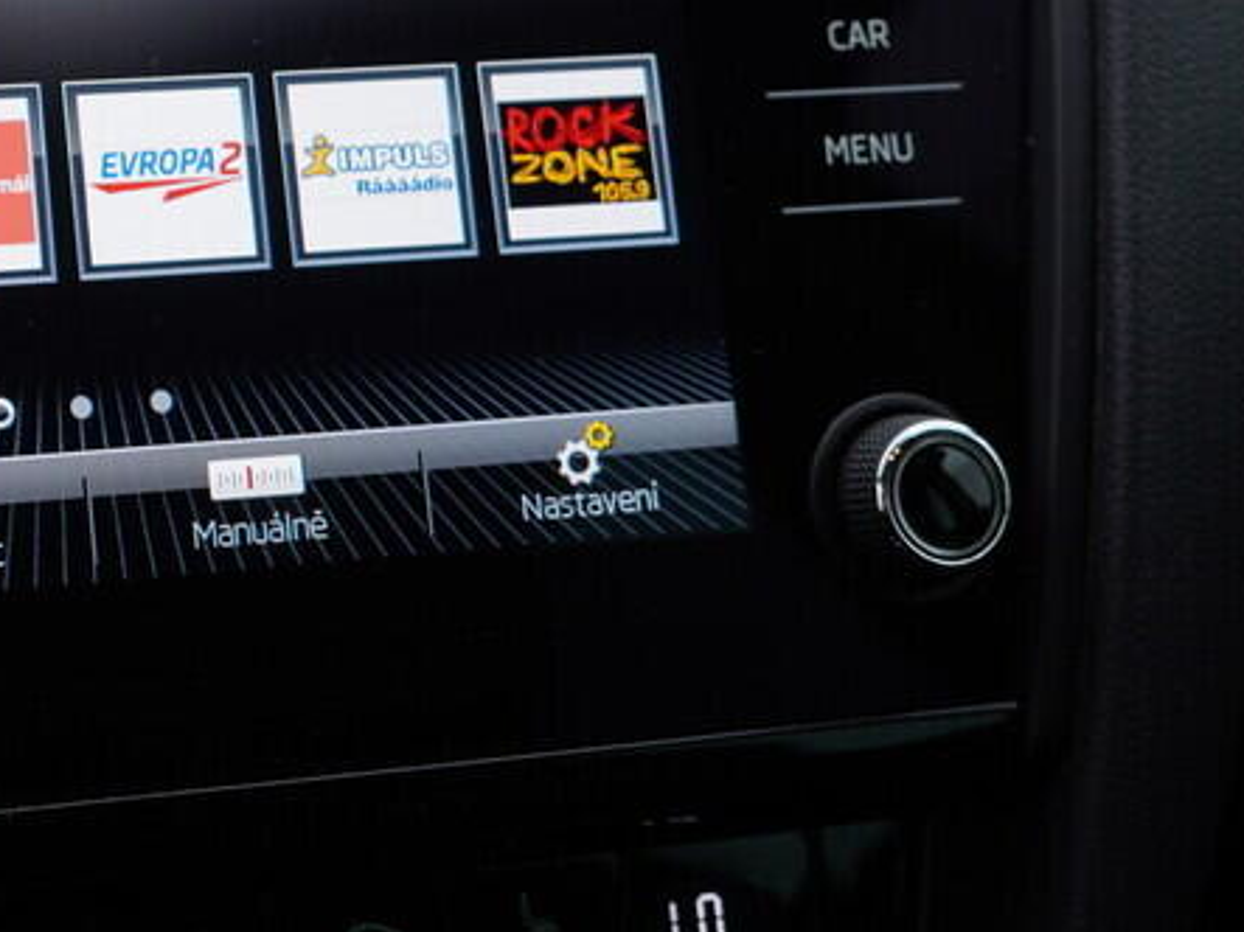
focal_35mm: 80
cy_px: -13
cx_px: 6
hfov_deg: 23.4
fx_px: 2874
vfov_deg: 17.9
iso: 125
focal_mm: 24
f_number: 4
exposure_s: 1/80
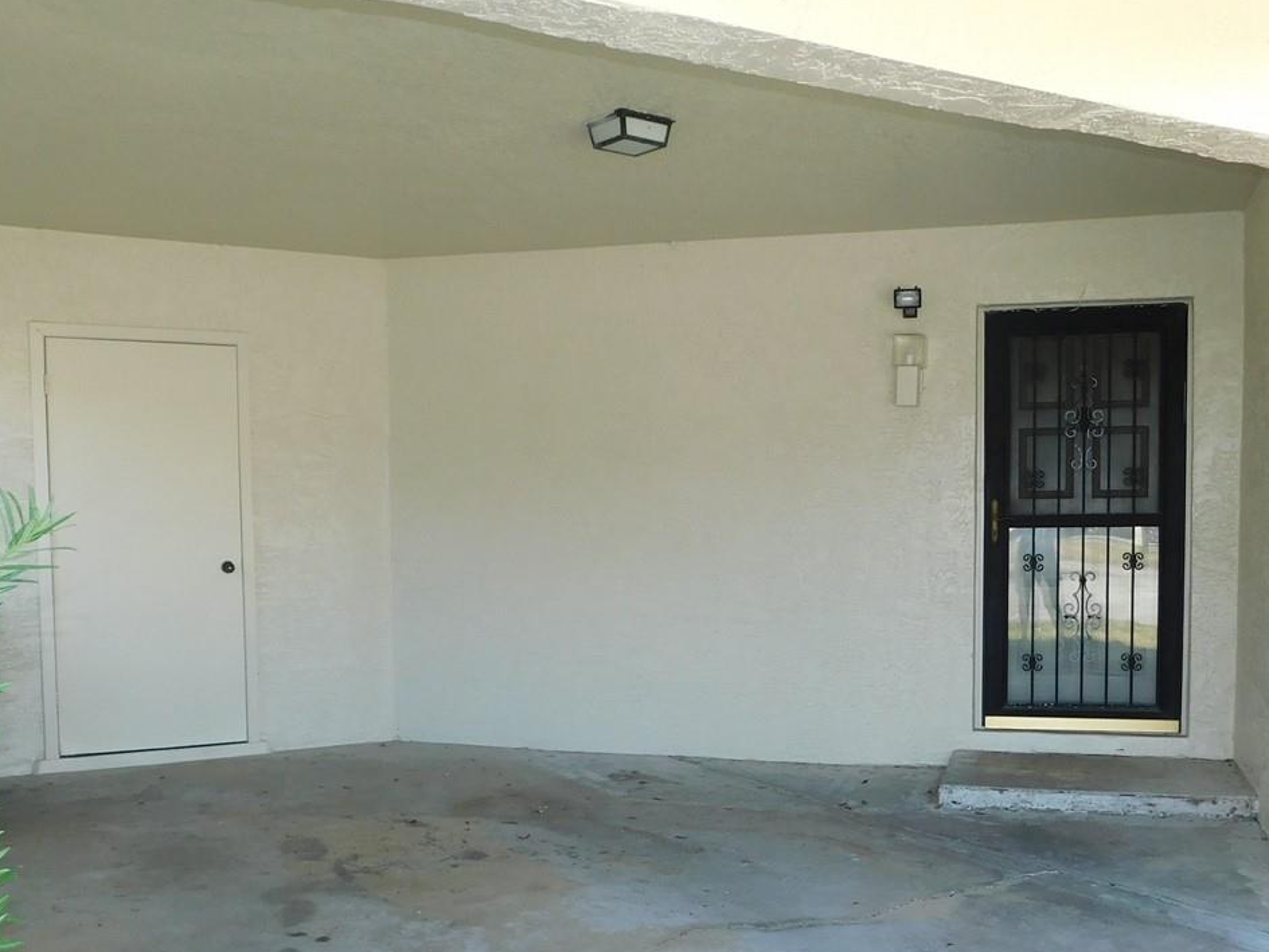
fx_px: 1430
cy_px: 628
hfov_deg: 47.8
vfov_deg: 36.5
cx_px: 679
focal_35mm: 39
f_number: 3
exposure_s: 1/250
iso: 125
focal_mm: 4
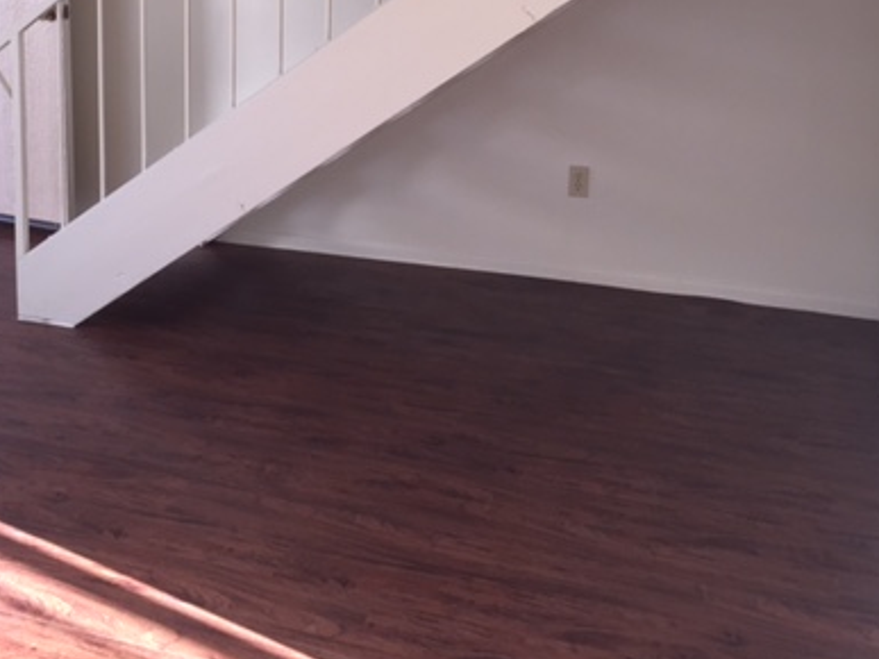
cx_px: 311
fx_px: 1218
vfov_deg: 29.5
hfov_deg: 39.3
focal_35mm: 48
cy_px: 125
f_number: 2.2
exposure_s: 1/40
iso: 40
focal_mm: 4.15
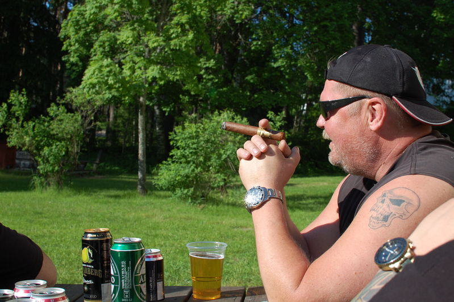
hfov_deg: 37.9
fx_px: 661
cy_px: 151
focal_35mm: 52
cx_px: 227
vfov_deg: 25.7
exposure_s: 1/250
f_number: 8
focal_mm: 35
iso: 200
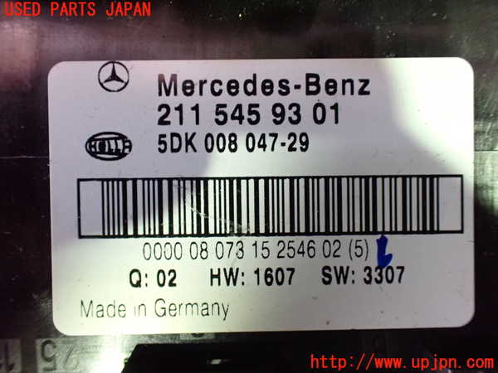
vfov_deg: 46.8
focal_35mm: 30
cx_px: 249
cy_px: 186
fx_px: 432
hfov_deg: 60.0
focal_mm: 5.4
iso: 1250
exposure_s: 1/30
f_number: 2.3
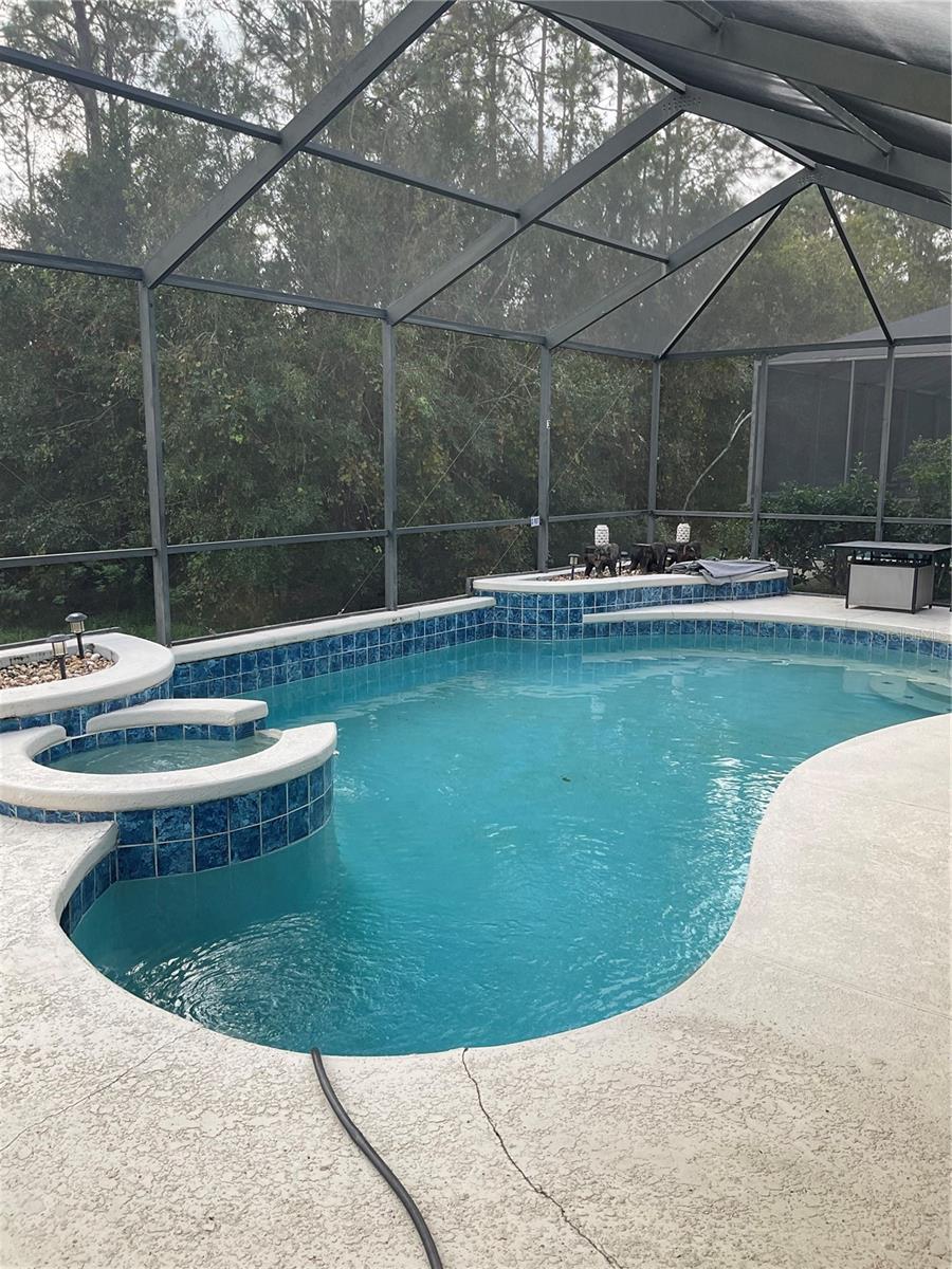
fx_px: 1063
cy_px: 634
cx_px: 476
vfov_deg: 61.7
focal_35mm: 29
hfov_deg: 48.2
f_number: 1.8
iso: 16
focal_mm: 3
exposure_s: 1/353
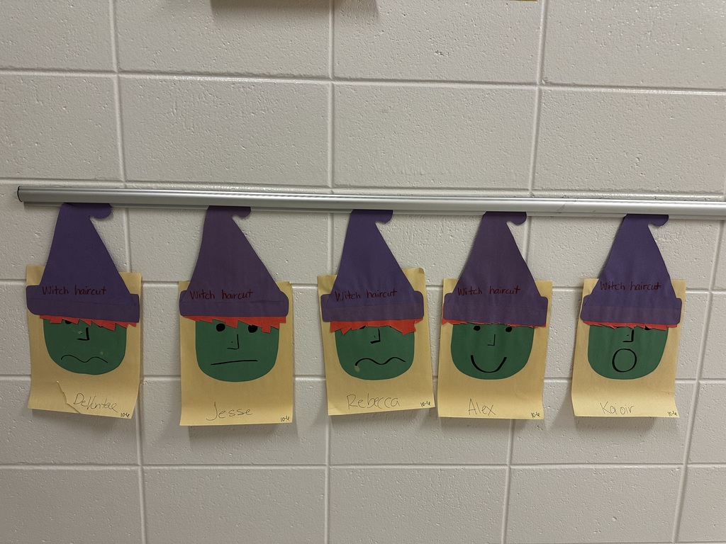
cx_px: 363
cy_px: 272
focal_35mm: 24
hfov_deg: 71.6
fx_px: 503
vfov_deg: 56.8
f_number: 1.78
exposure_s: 1/60
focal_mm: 6.86
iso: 160
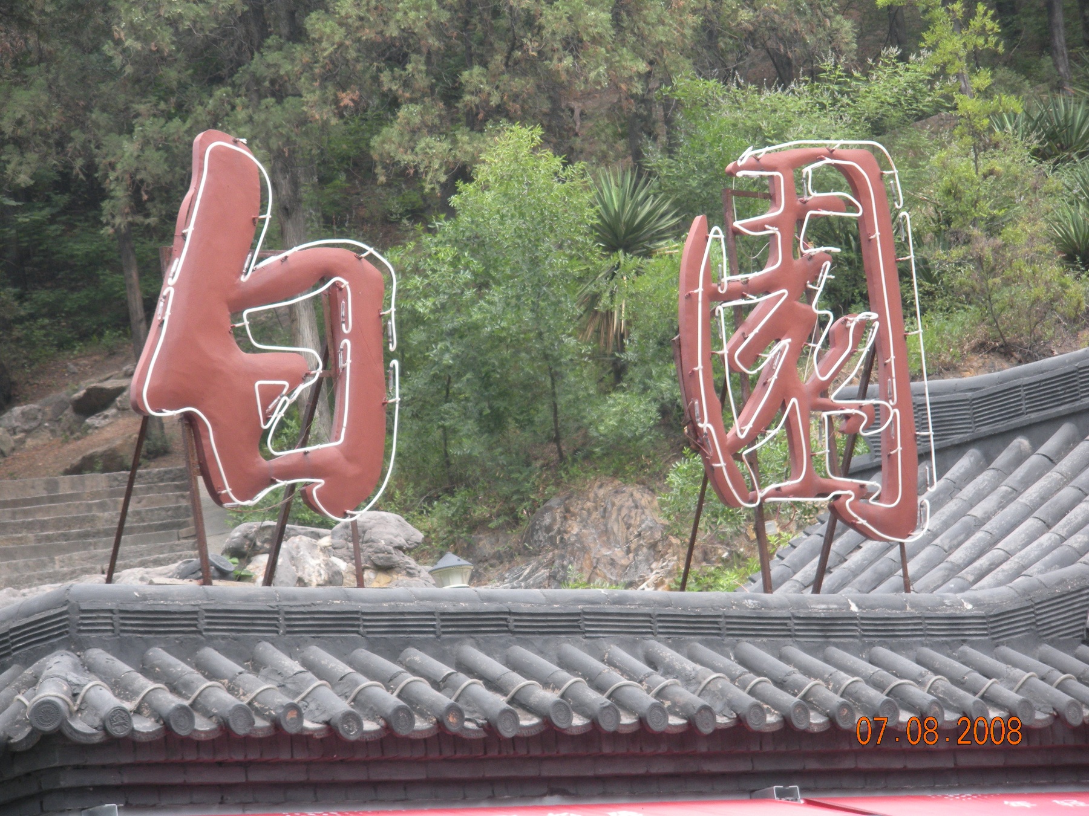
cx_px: 544
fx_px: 4687
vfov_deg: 10.0
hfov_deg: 13.3
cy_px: 408
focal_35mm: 149
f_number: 5.4
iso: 107
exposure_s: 1/120
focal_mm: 26
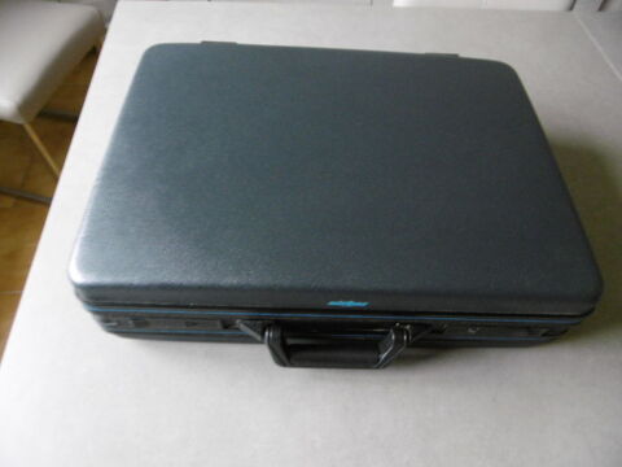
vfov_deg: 56.8
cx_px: 311
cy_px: 234
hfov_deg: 71.6
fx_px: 431
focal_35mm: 24
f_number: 3.1
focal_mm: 4.3
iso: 400
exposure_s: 1/10
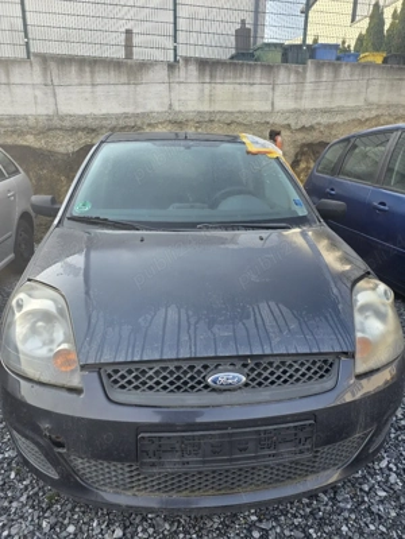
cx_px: 202
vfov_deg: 73.9
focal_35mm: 23
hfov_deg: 58.9
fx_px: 359
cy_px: 270
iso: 32
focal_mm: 6.3
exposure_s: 1/370
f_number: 1.7
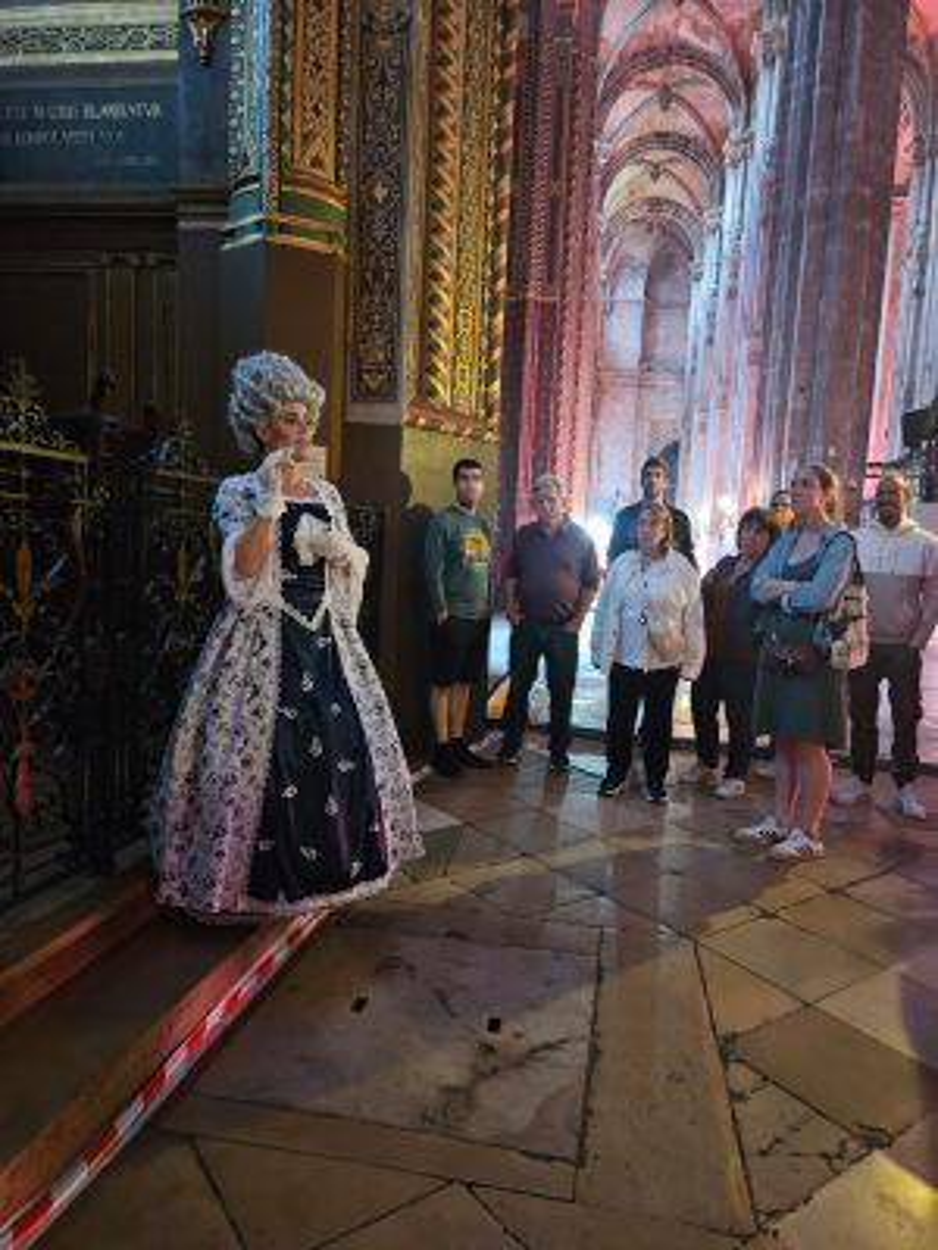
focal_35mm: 23
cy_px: 625
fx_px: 831
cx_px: 469
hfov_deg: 58.9
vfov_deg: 73.9
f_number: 1.8
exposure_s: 1/17
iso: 2000
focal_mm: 5.4
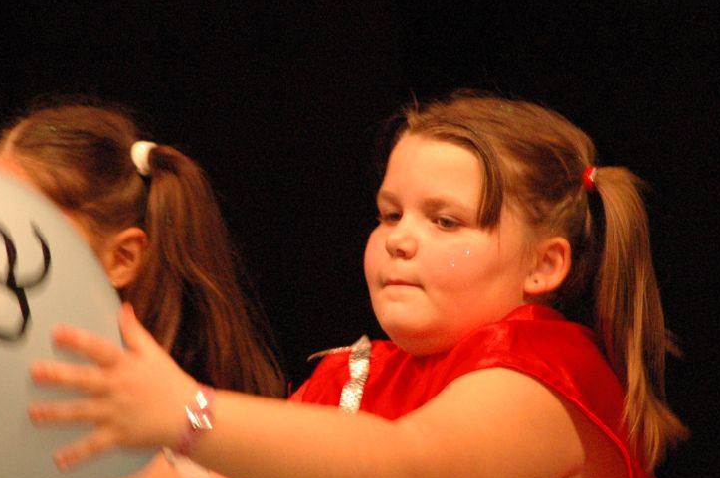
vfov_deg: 2.4
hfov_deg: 3.7
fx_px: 11207
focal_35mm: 561
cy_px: 254
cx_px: 279
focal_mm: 180
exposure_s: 1/50
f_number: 4.8
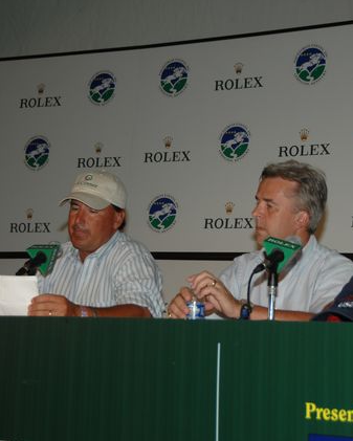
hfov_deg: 16.3
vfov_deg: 20.4
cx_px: 267
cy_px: 220
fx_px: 1227
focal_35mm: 94
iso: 200
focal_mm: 44
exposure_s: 1/125
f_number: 4.5
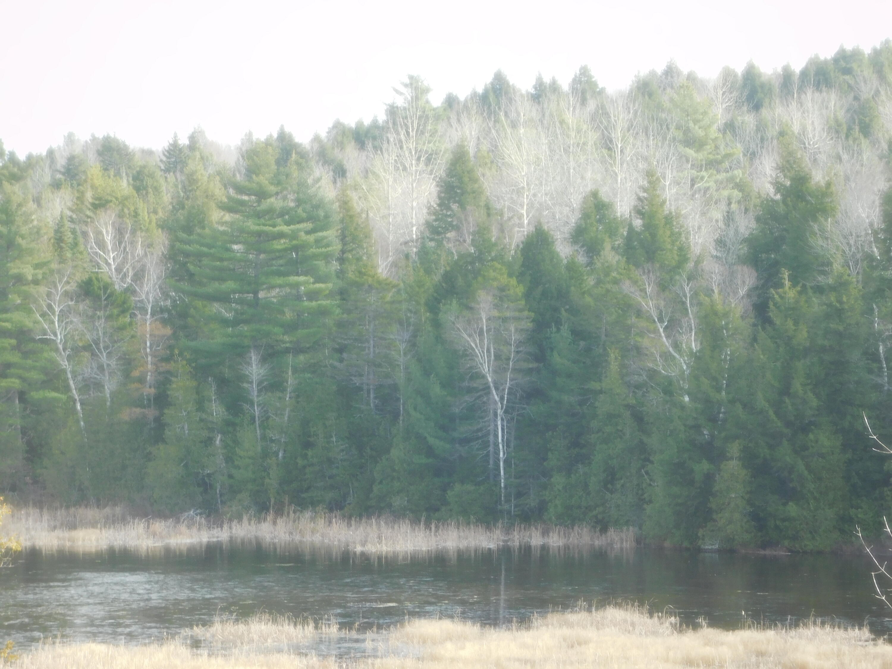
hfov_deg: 11.6
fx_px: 4381
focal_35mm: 170
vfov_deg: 8.7
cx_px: 446
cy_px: 334
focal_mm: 30.1
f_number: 5.3
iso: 125
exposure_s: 1/50
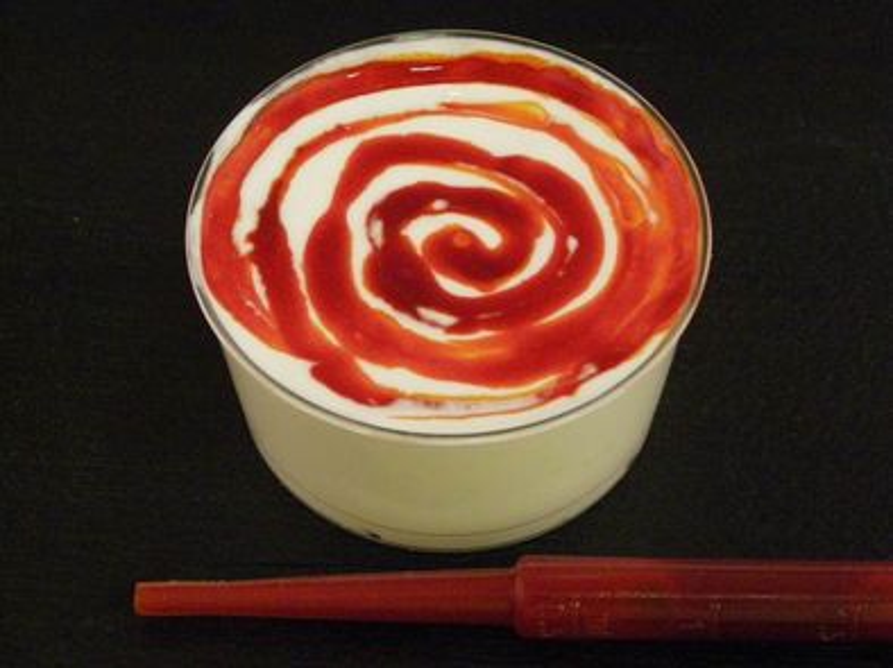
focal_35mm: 111
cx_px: 446
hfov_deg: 17.7
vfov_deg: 13.3
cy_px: 334
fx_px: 2862
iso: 800
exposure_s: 1/50
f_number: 4
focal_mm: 19.6
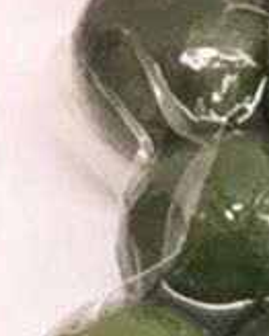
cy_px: 568
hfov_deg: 10.1
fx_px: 1375
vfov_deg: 12.9
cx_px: 589
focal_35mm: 138
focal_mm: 4.15
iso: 40
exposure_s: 1/30
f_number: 2.2
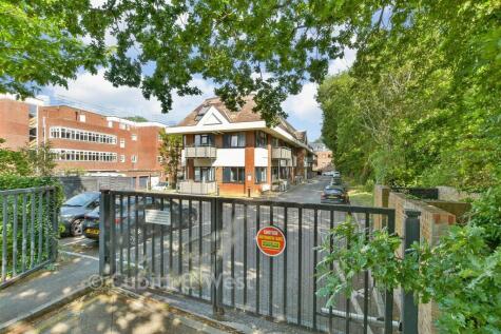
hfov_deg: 100.4
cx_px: 250
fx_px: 209
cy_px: 167
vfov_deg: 77.4
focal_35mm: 15
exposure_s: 1/25
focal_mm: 10
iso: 200
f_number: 11
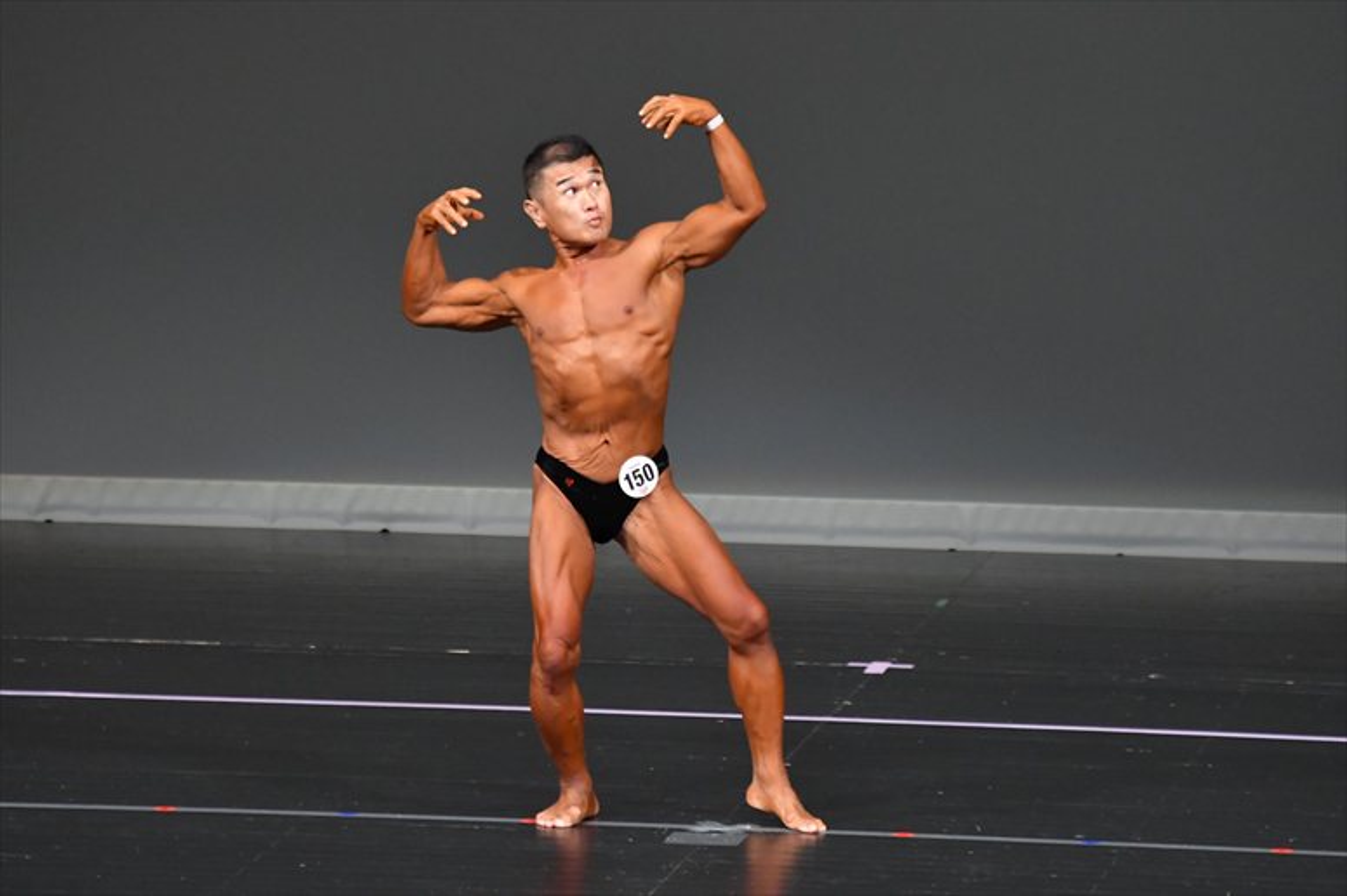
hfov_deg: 6.5
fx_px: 11781
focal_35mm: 315
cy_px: 448
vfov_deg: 4.4
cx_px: 674
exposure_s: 1/400
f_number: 5.6
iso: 4000
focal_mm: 210
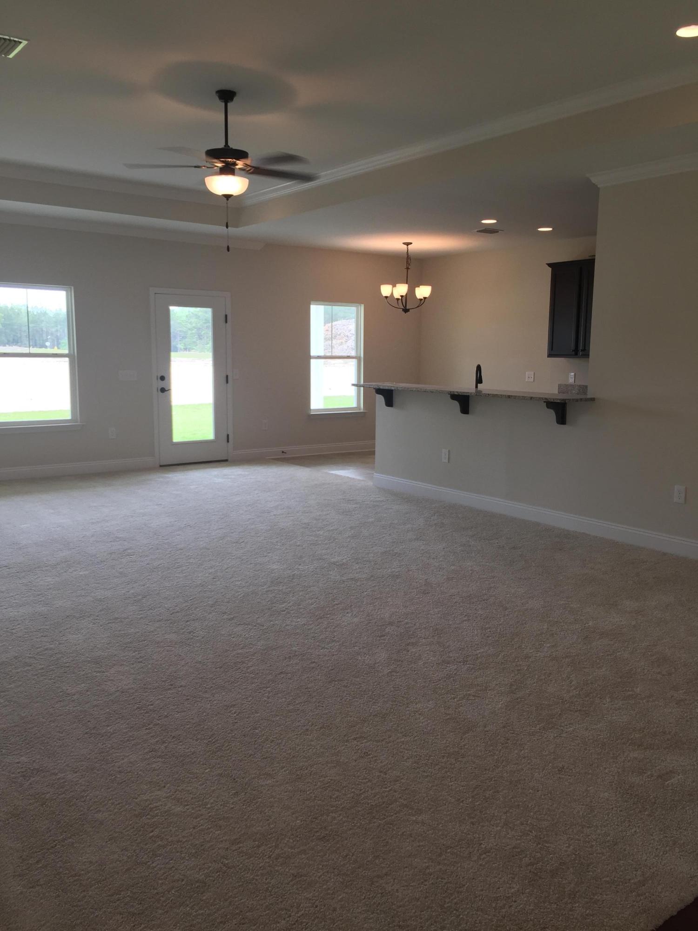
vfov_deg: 61.7
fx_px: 780
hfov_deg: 48.2
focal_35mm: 29
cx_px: 349
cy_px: 466
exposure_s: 1/40
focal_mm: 4.15
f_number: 2.2
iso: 32
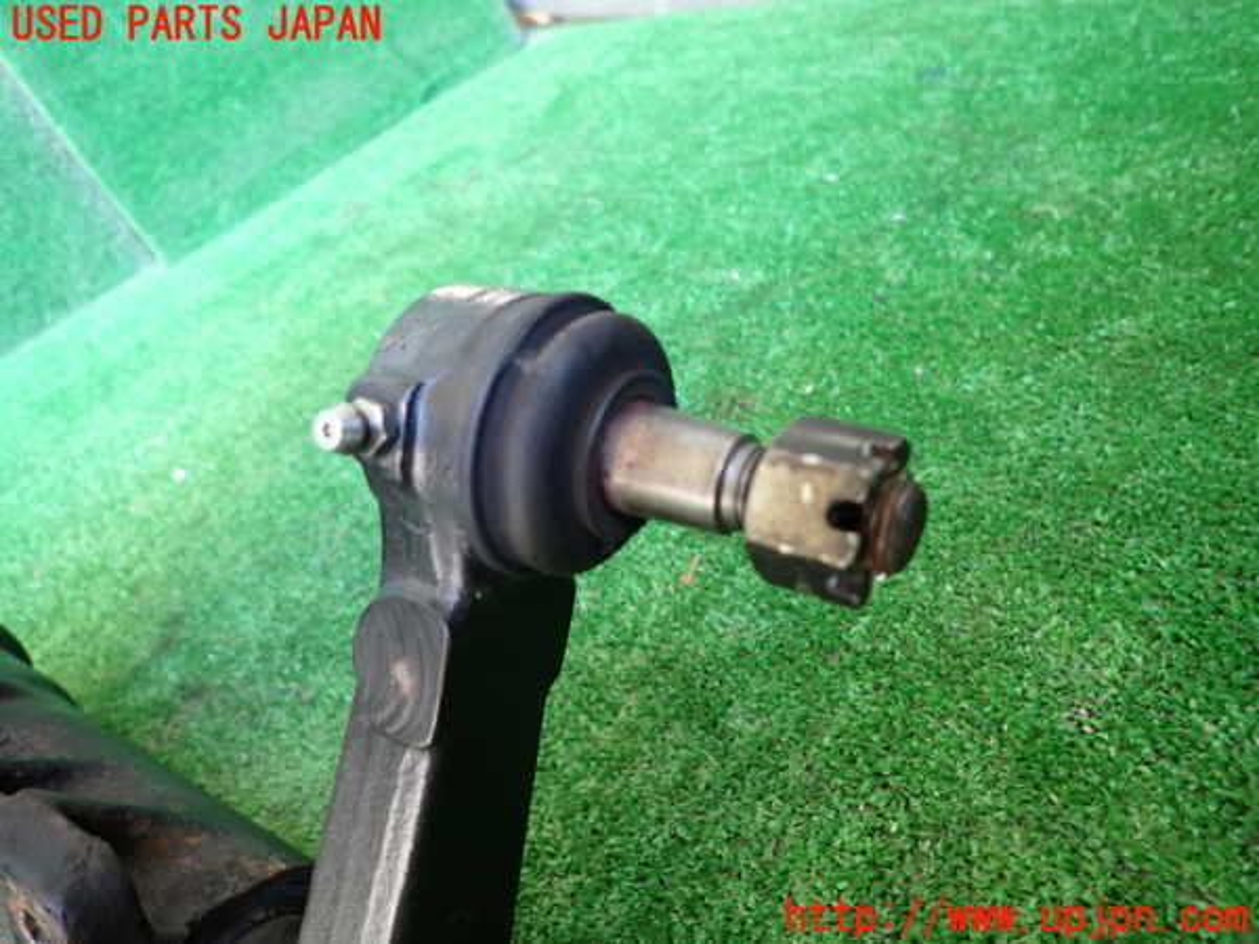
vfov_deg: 54.9
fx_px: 909
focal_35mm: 25
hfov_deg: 69.4
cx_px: 630
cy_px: 472
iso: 200
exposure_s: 1/30
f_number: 2
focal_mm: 4.5
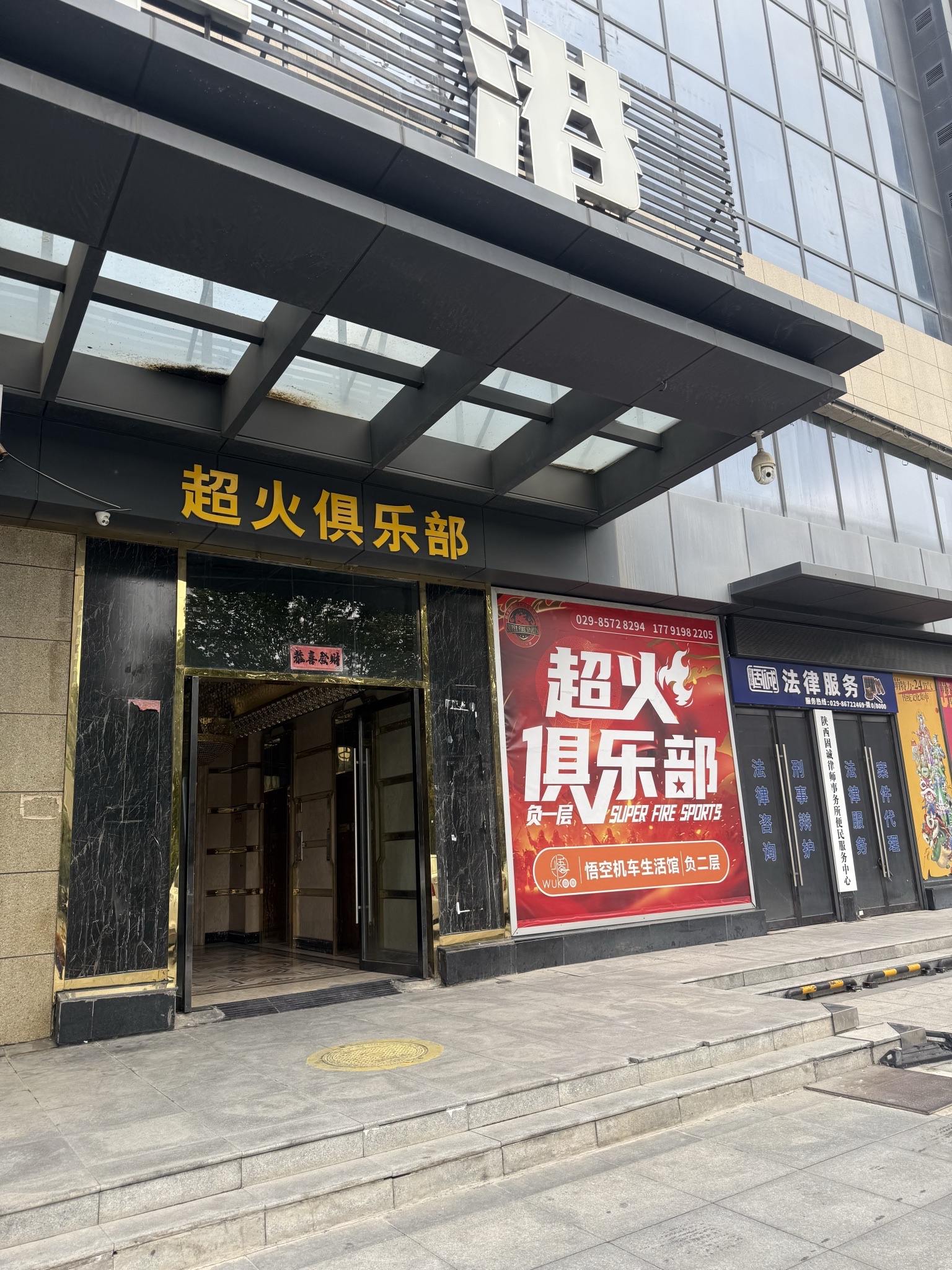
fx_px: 880
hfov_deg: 56.8
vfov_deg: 71.6
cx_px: 476
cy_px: 635
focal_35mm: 24
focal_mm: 6.76
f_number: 1.78
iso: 80
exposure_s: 1/765
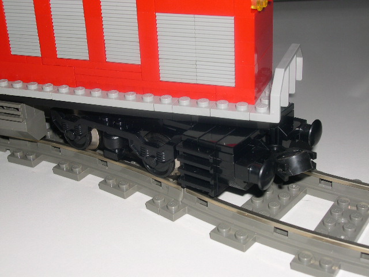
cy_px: 138
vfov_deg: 25.7
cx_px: 184
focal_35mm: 57
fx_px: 608
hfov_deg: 33.8
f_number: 9.2
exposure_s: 1/60
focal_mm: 12.2
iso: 100
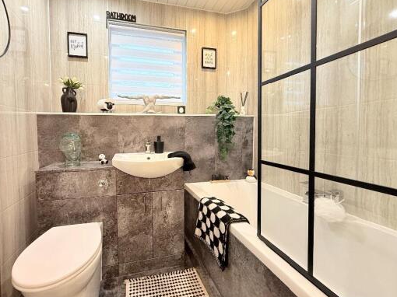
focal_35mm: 16
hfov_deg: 93.9
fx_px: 183
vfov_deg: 77.9
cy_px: 138
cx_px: 171
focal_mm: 2.22
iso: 200
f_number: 2.2
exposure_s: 1/50
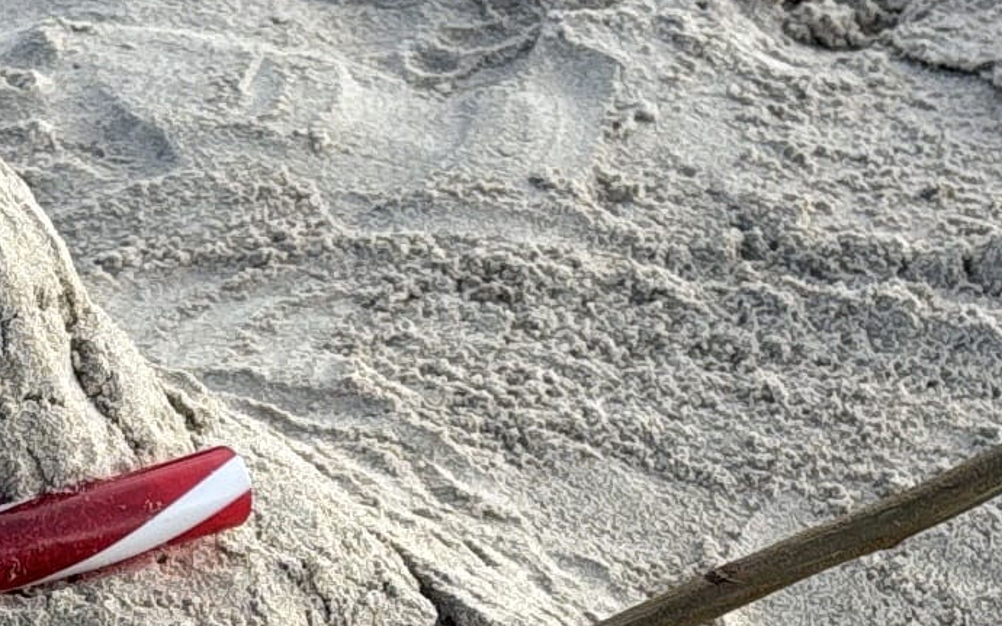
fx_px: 4396
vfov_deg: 7.8
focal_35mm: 161
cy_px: 1294
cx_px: 87
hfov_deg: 12.9
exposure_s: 1/978
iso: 50
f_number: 1.6
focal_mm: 5.96
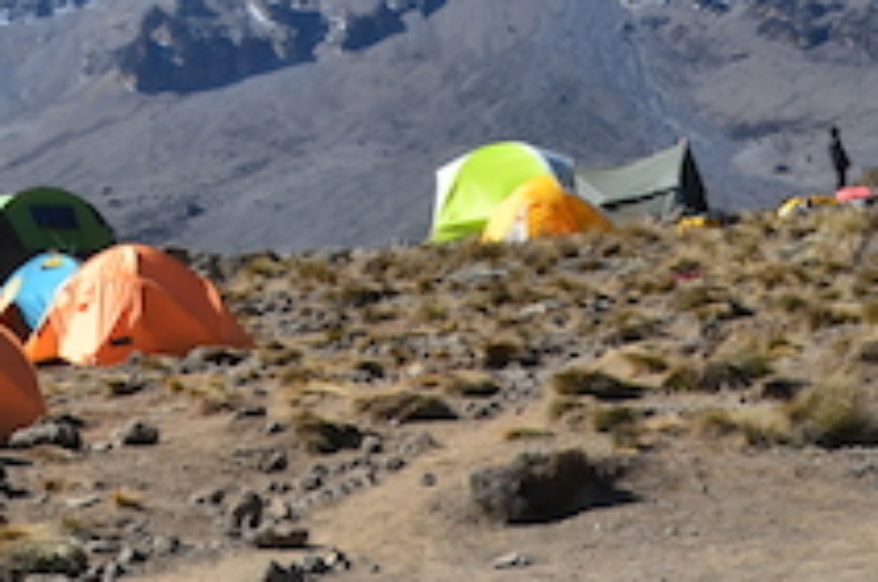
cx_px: -221
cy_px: -129
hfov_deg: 15.1
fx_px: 3188
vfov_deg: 10.3
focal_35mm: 131
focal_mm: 23
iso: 200
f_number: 11
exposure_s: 1/400
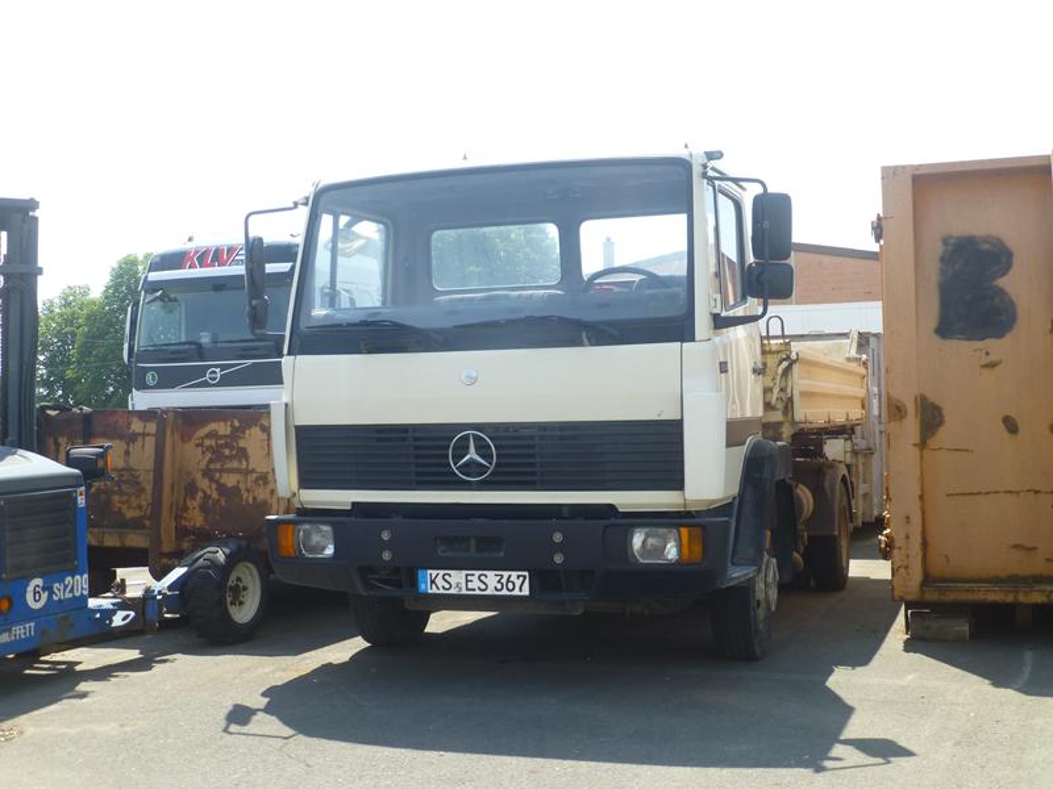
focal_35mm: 44
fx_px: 1338
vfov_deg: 32.9
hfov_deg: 42.9
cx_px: 526
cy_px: 394
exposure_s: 1/320
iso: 100
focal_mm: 7.9
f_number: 4.1
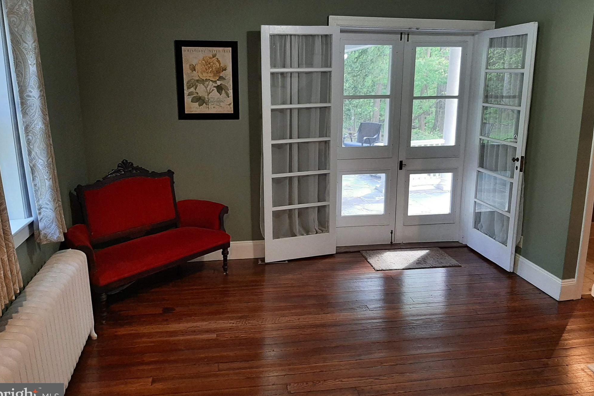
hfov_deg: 65.5
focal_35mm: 28
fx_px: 462
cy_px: 177
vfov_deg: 46.3
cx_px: 296
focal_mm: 3.93
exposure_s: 1/40
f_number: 1.7
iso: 200
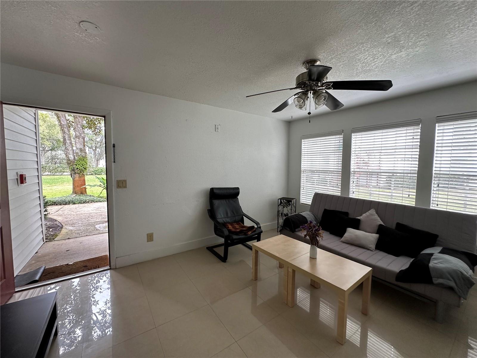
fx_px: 193
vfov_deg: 85.7
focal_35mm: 14
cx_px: 238
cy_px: 179
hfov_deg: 102.1
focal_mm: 2.22
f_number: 2.2
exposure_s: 1/99
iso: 125
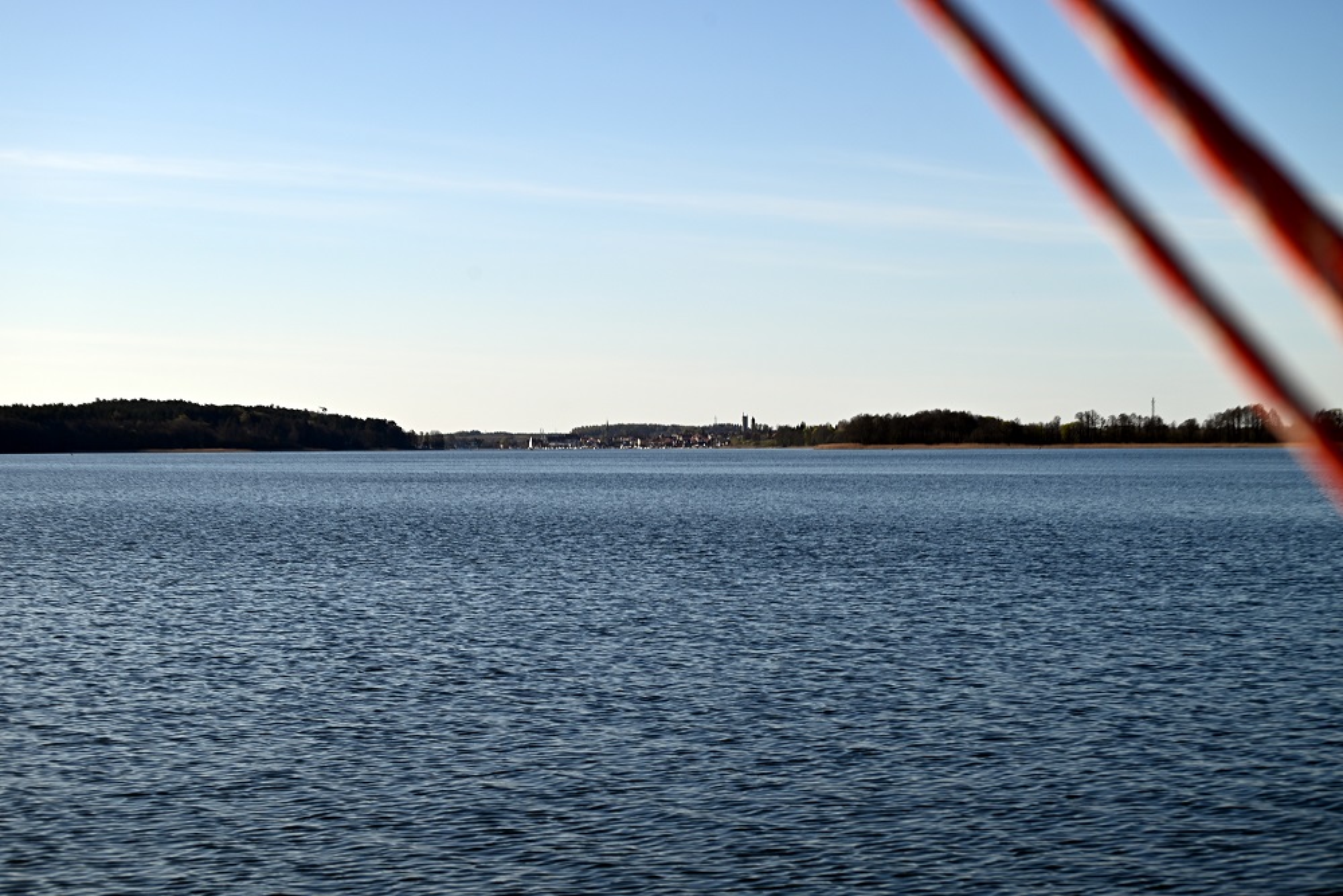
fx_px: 2910
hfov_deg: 26.0
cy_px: 448
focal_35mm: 78
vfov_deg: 17.5
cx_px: 672
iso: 100
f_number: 6.3
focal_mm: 78
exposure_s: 1/640
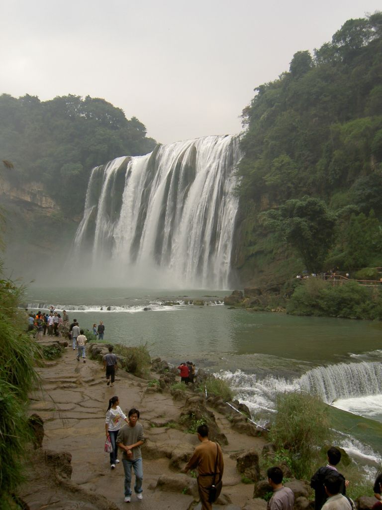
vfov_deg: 54.0
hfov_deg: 41.8
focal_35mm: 34
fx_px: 500
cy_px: 255
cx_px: 191
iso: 50
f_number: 2.8
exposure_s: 1/250
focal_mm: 5.6
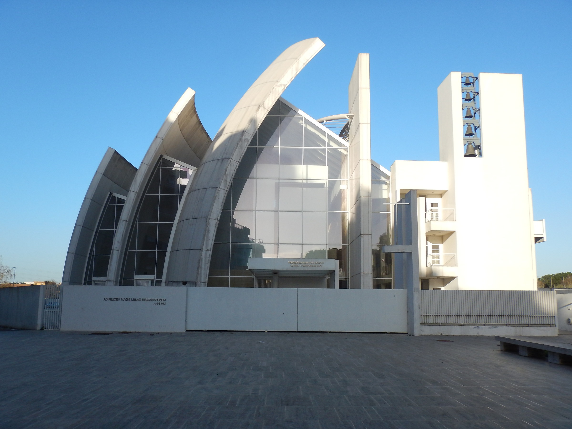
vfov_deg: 41.8
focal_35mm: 34
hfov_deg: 54.0
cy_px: 214
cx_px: 286
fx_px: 562
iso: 125
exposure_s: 1/640
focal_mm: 6.1
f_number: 4.2
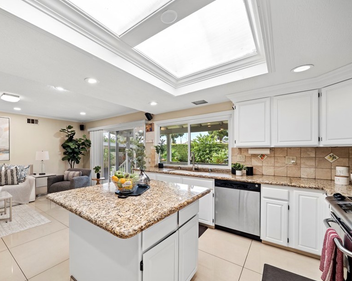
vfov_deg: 83.9
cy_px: 148
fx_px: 156
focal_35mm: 15
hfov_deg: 95.5
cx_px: 141
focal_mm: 12
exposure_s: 1/6
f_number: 8
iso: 200
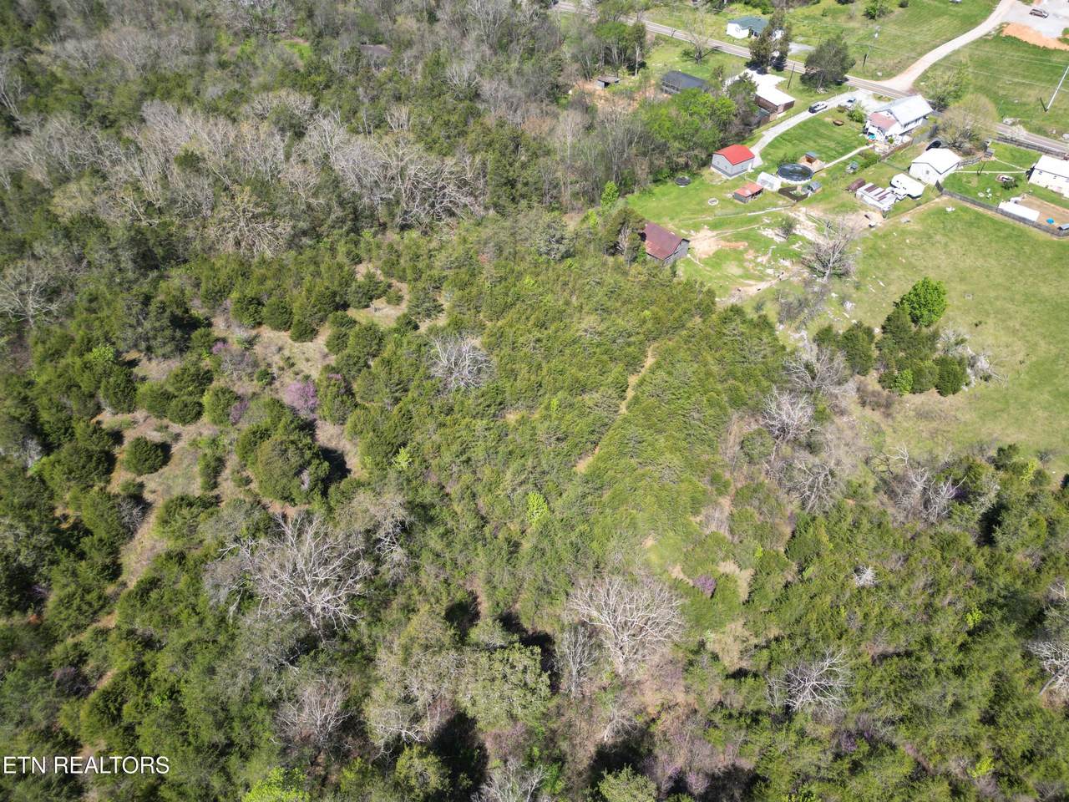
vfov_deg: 56.8
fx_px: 741
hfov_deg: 71.6
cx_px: 534
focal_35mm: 24
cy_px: 401
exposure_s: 1/1500
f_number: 1.7
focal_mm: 6.72
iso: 100
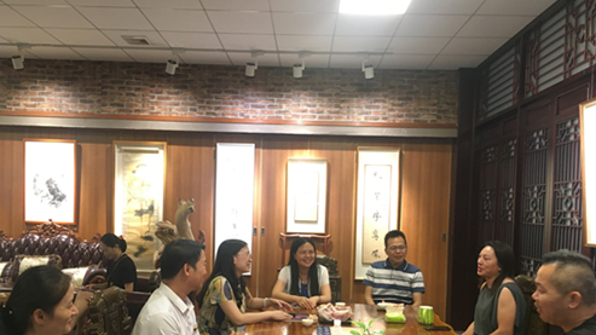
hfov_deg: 61.0
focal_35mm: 32
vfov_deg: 36.3
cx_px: 296
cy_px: 224
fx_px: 506
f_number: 2.2
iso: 200
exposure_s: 1/20
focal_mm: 4.15
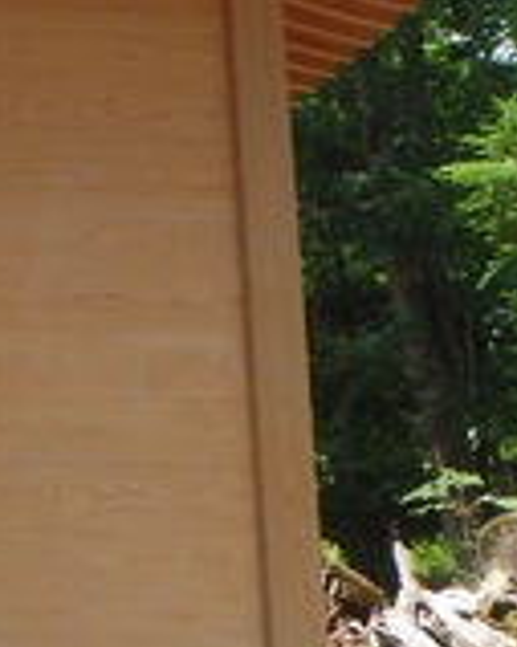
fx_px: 2106
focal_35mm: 110
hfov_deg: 12.9
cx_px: -350
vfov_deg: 17.3
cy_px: 126
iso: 250
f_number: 4.2
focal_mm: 5
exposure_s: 1/500
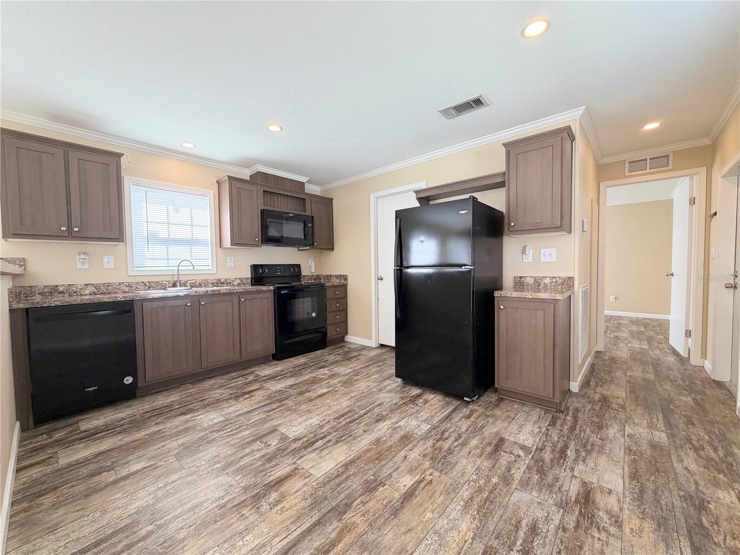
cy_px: 278
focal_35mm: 14
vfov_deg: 85.7
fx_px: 299
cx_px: 370
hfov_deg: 102.1
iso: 160
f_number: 2.2
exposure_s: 1/120
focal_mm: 2.22
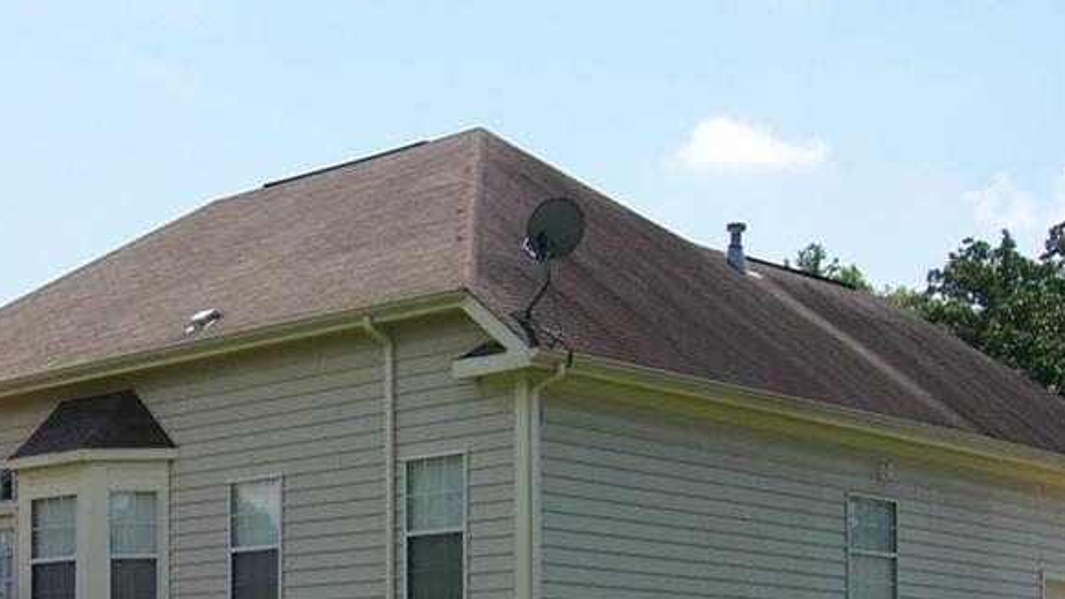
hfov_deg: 29.5
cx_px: 136
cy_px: 656
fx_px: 1948
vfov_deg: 16.9
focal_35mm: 69
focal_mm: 6
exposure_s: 1/500
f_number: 4.5
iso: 80
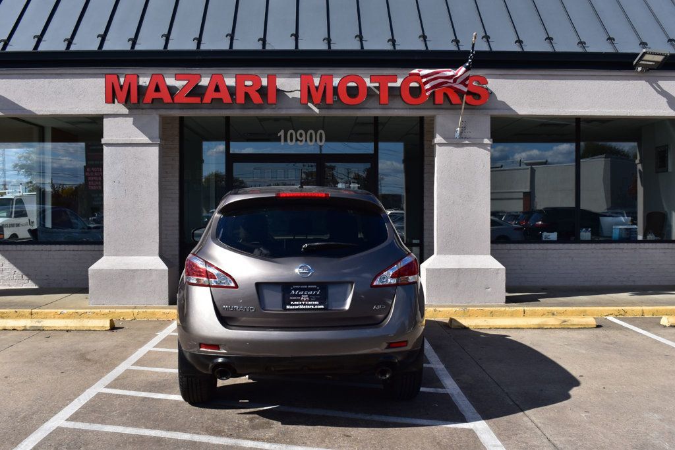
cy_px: 225
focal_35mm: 39
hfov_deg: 49.6
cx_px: 338
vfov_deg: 34.2
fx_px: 731
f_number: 11
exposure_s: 1/500
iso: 280
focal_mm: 26
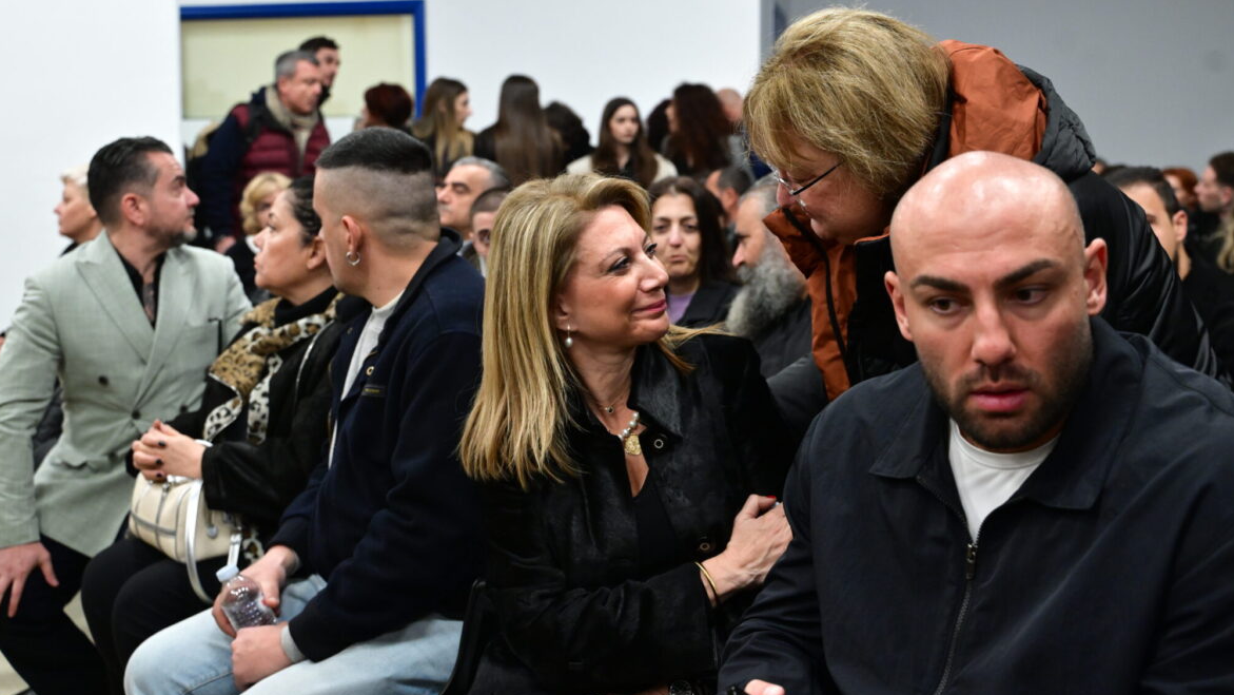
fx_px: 1440
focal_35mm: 44
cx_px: 615
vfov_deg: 27.1
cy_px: 294
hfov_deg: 46.4
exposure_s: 1/160
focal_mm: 41
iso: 4000
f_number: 4
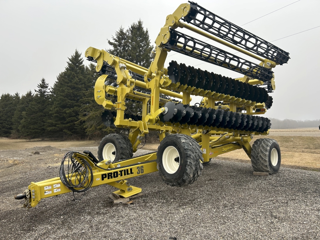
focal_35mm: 26
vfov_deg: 53.1
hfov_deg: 67.3
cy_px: 120
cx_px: 160
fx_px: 240
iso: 50
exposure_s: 1/377
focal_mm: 5.7
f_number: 1.5
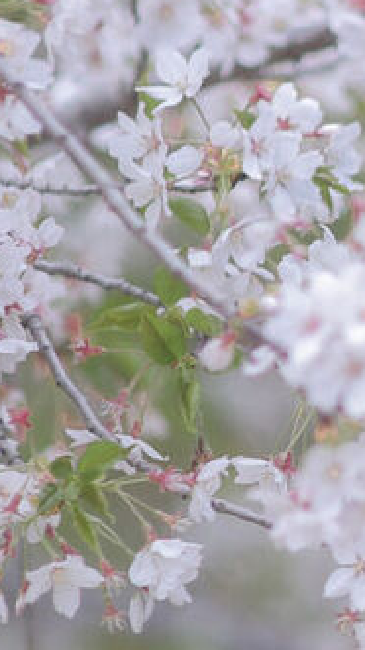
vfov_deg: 3.0
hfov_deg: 1.7
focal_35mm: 722
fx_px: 12432
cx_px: 975
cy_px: -64
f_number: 2.2
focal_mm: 135
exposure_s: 1/500
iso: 100
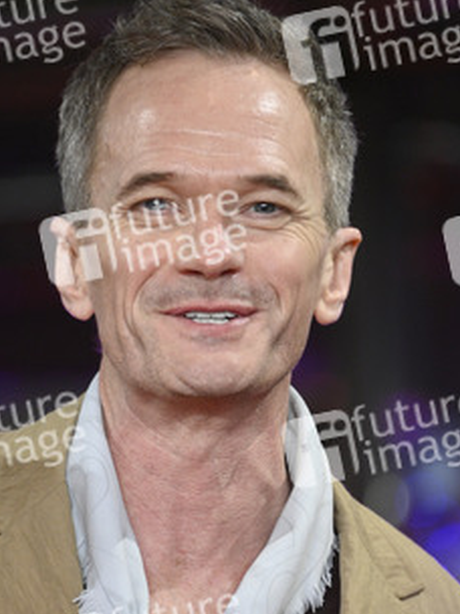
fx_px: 6715
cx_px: 202
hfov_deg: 3.9
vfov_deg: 5.2
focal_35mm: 379
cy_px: 339
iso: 5000
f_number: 5.6
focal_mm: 300
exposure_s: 1/250
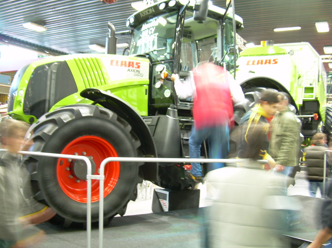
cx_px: 169
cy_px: 121
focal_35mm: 39
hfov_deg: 47.9
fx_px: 374
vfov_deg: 36.8
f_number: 2.8
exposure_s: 1/3.4
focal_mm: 6.3
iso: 50
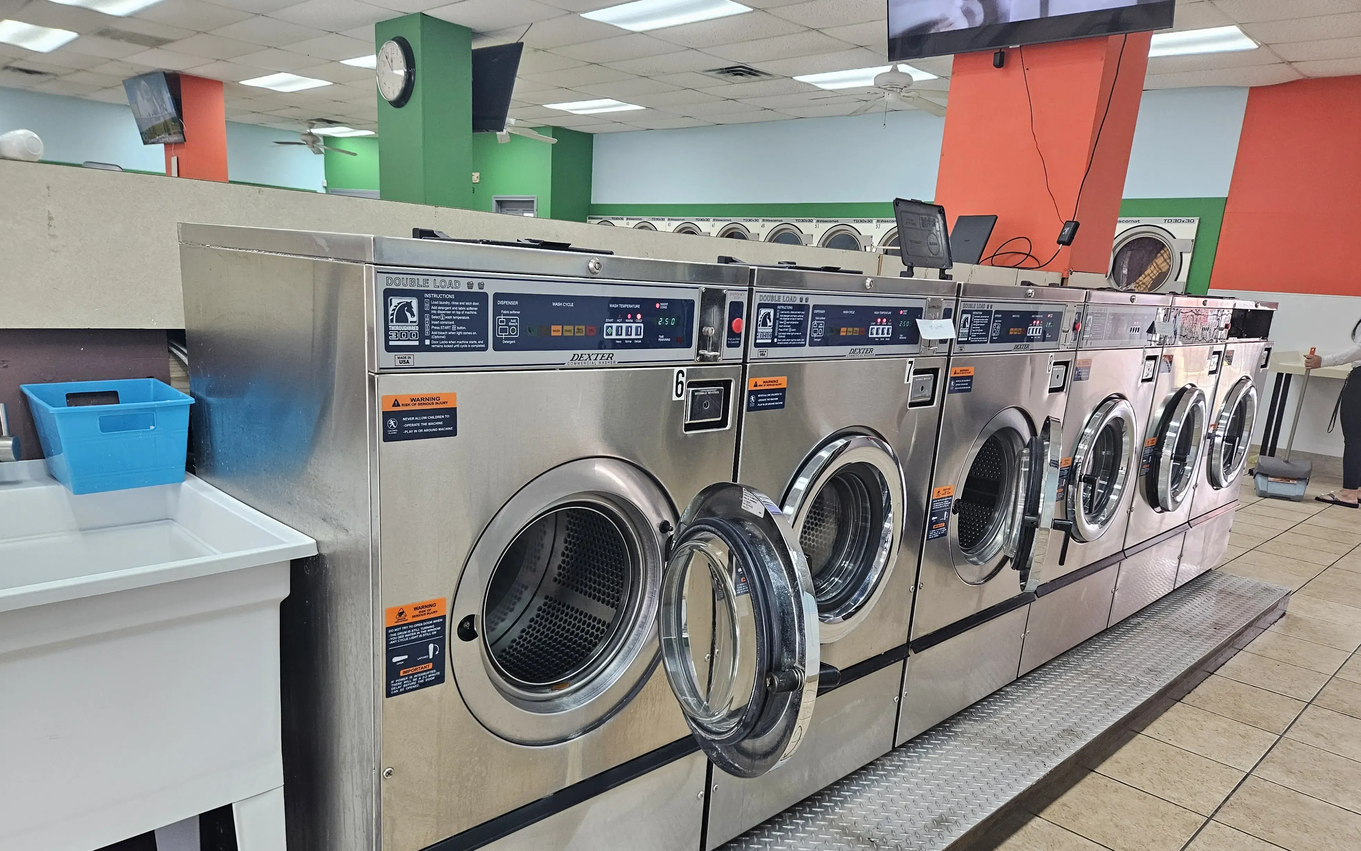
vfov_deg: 48.9
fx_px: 927
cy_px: 521
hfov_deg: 72.5
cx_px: 680
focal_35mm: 25
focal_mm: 5.4
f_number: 1.8
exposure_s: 1/120
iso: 250
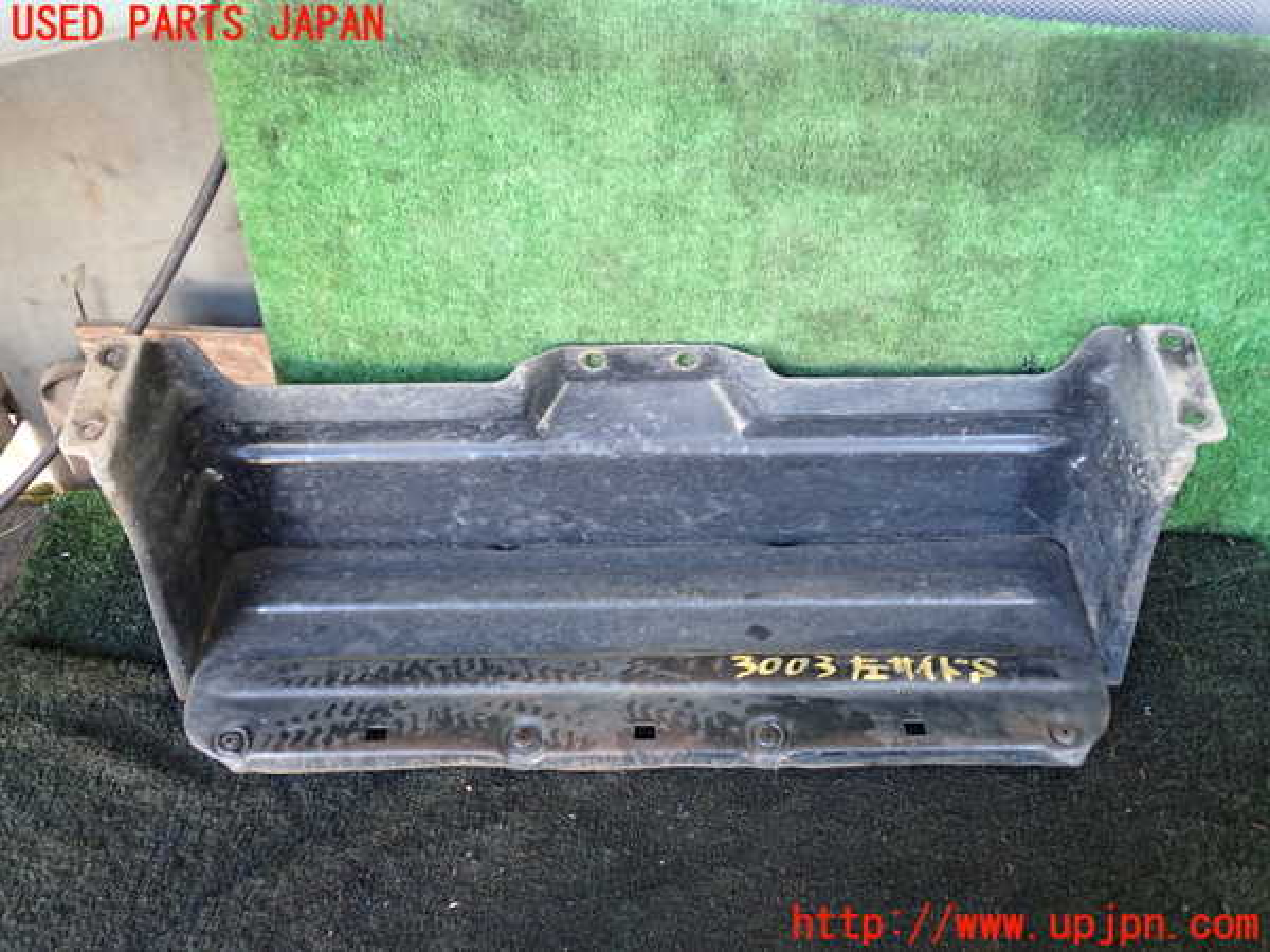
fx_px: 1101
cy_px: 476
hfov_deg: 60.0
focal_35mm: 30
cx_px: 635
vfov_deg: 46.8
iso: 250
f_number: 2.3
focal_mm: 5.4
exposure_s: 1/30
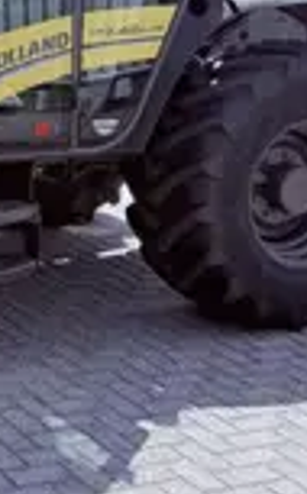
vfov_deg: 25.2
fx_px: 1076
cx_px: -242
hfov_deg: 14.4
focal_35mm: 80
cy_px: 58
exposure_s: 1/4167
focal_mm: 6.76
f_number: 1.78
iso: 80
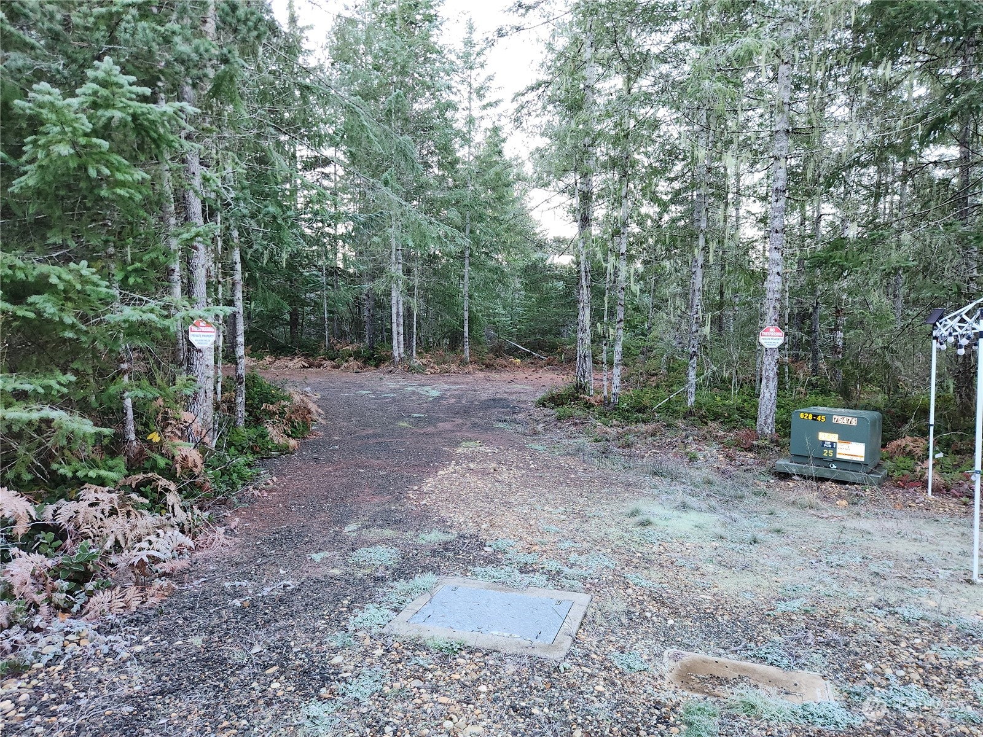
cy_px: 368
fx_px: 653
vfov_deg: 58.9
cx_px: 492
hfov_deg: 73.9
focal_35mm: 23
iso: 100
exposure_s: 1/60
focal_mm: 5.4
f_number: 1.8
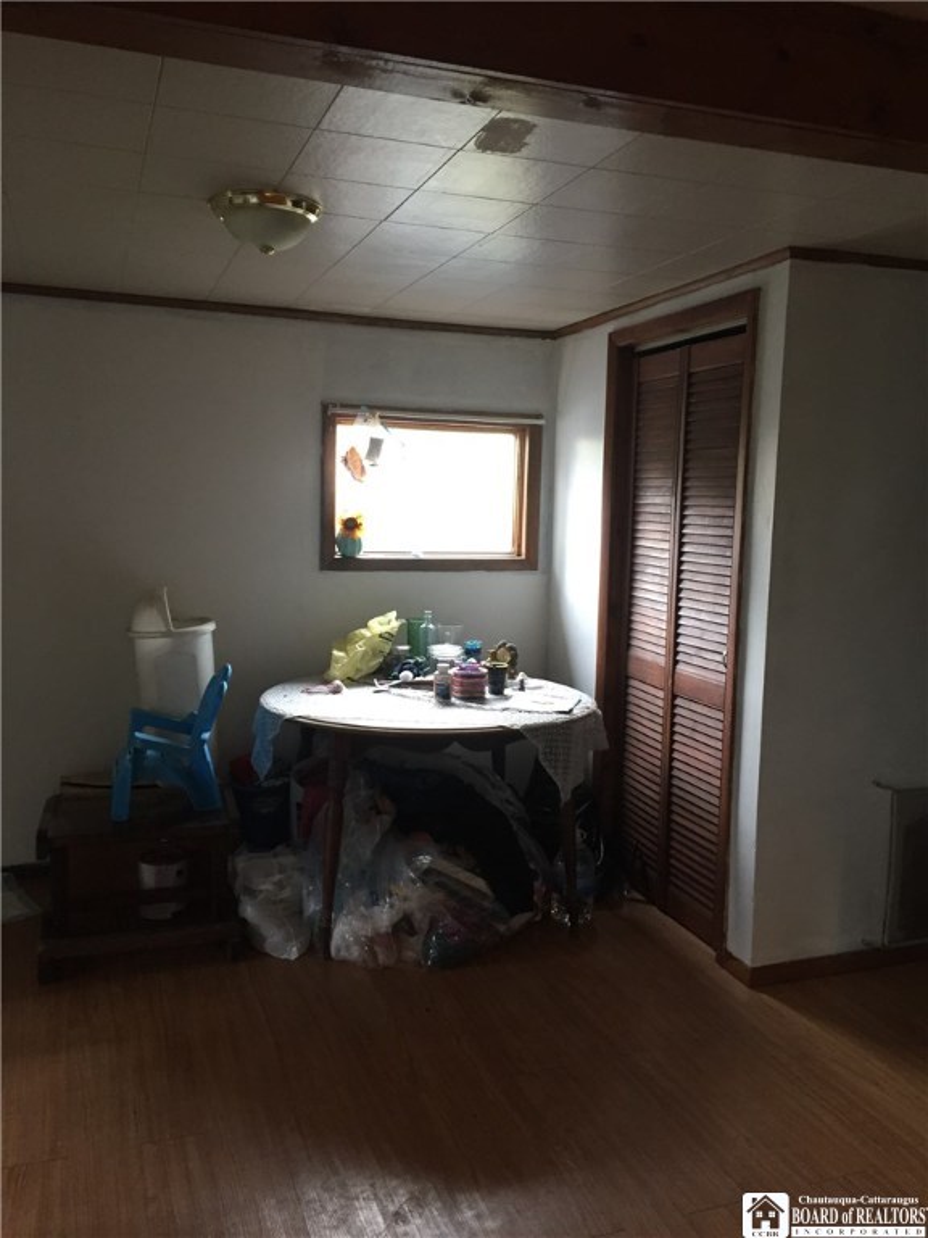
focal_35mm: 29
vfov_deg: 61.7
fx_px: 1037
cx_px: 464
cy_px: 619
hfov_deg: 48.2
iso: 125
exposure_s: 1/30
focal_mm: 4.15
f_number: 2.2
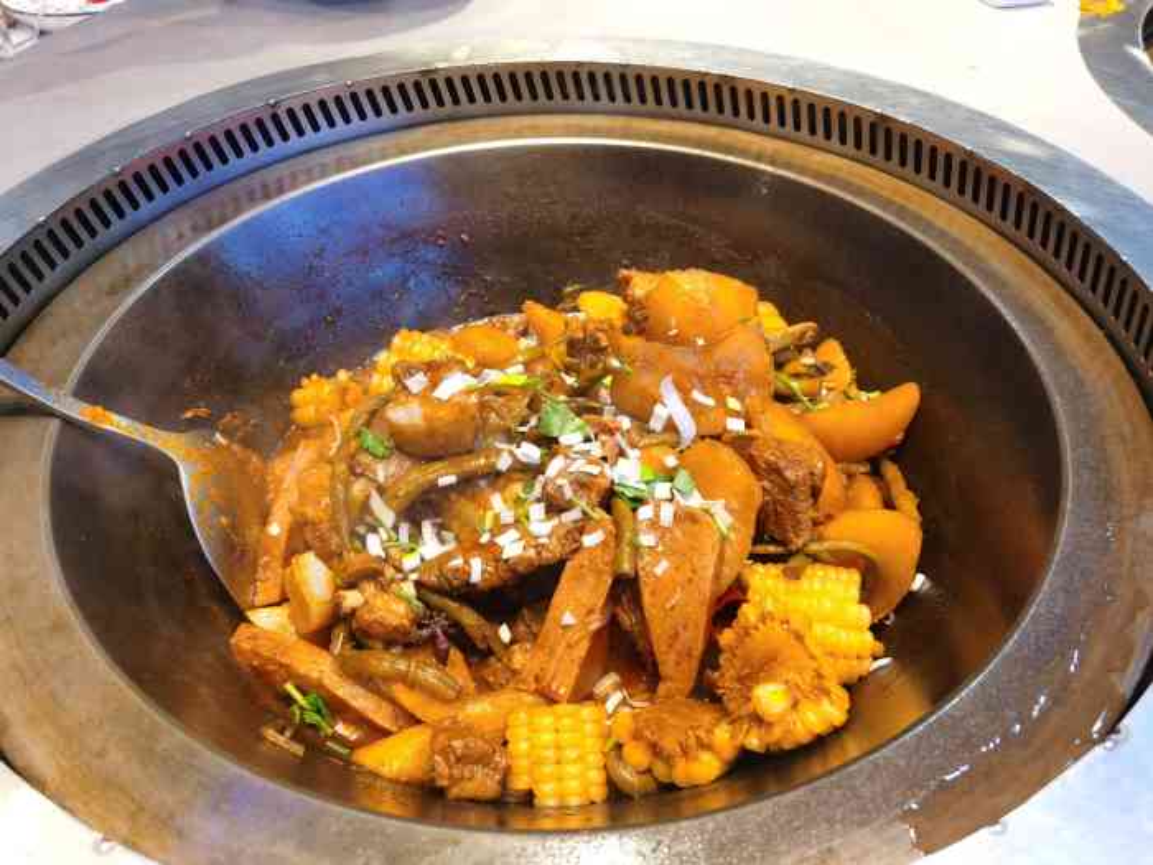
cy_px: 432
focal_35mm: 27
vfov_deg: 51.4
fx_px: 899
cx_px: 576
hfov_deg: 65.3
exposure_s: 1/50
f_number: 1.6
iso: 160
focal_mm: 5.56
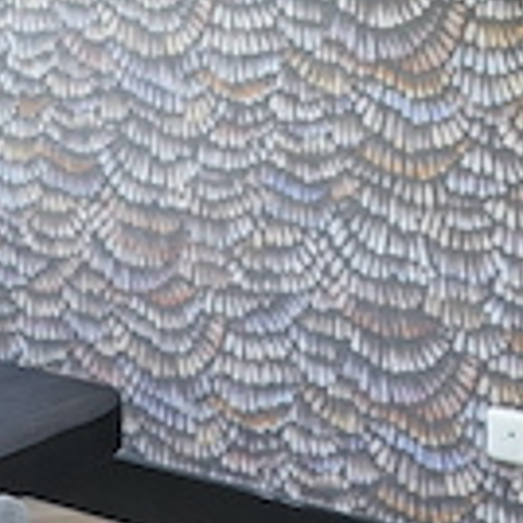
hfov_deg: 11.7
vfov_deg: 11.7
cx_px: 839
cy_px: -295
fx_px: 2427
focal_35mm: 142
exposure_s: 1/160
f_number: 3.5
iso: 1600
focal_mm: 28
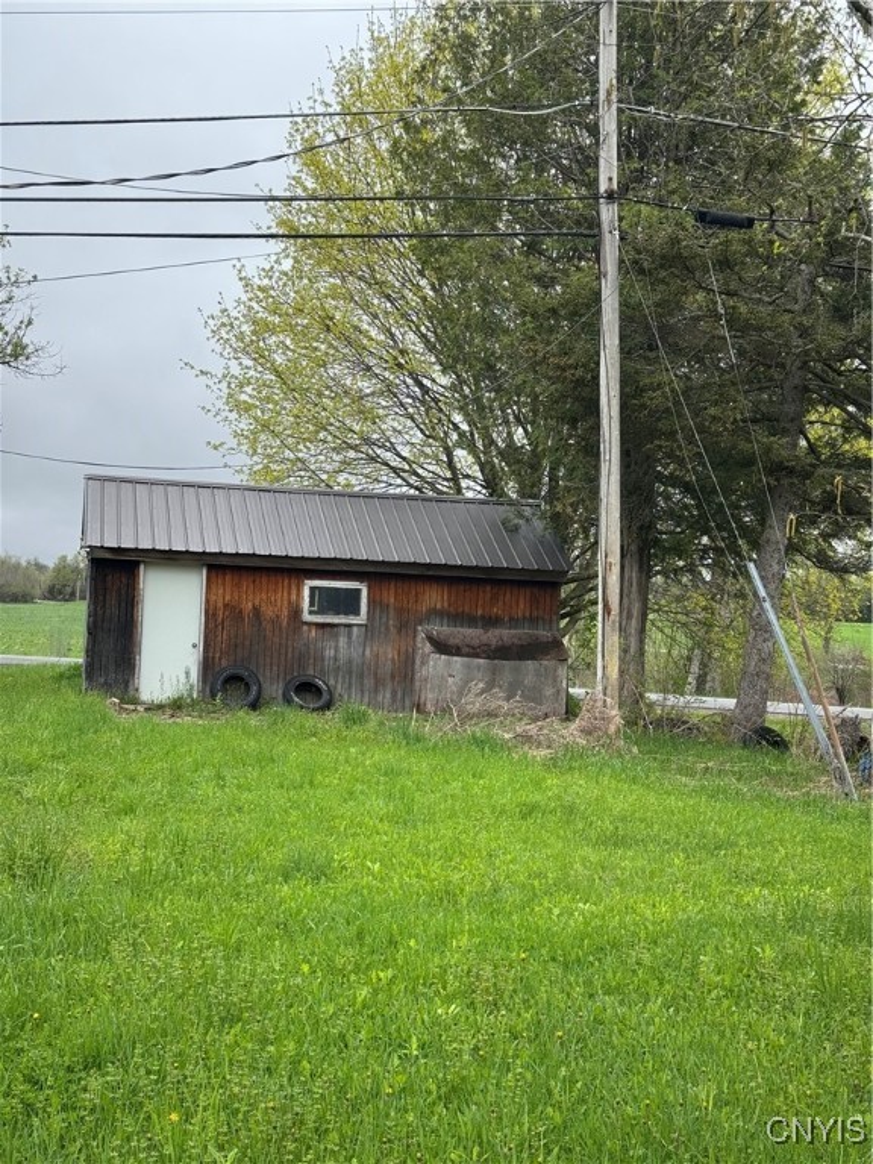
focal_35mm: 48
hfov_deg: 30.3
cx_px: 436
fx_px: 1614
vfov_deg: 39.7
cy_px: 582
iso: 64
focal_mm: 6.76
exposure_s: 1/1238
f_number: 1.78
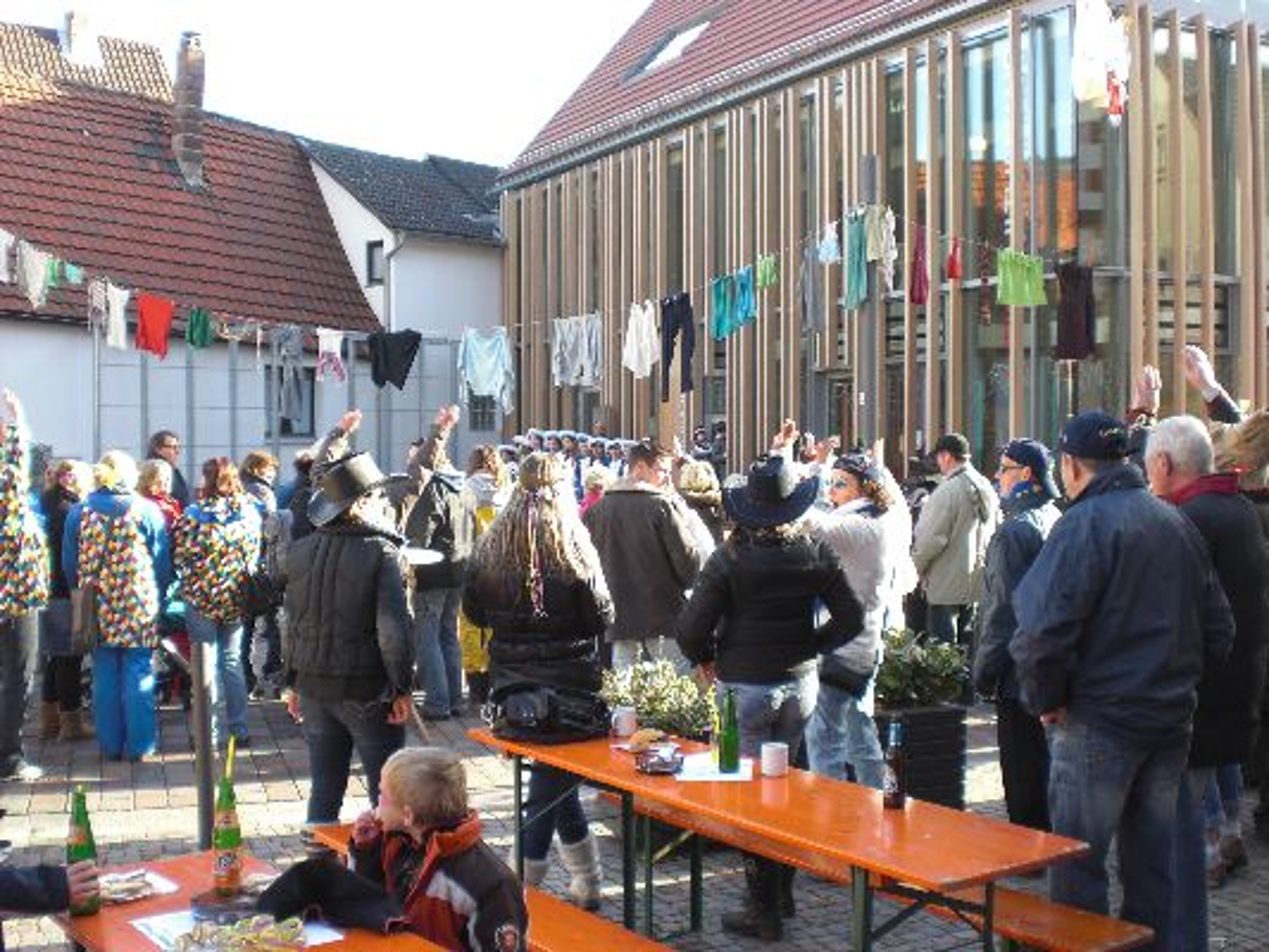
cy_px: 476
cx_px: 634
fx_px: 1393
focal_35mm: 38
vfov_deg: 37.7
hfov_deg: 49.0
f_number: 3.1
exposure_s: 1/100
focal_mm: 6.3
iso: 64
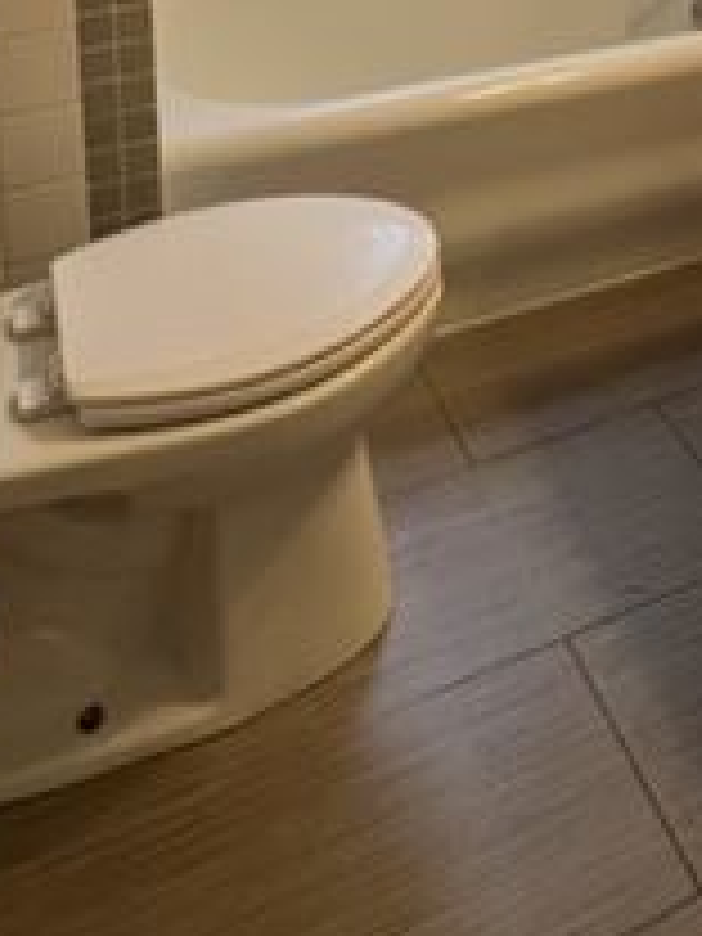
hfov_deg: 35.3
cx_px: 518
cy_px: -261
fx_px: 1082
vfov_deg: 34.3
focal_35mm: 40
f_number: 1.8
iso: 125
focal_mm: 1.57
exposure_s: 1/120
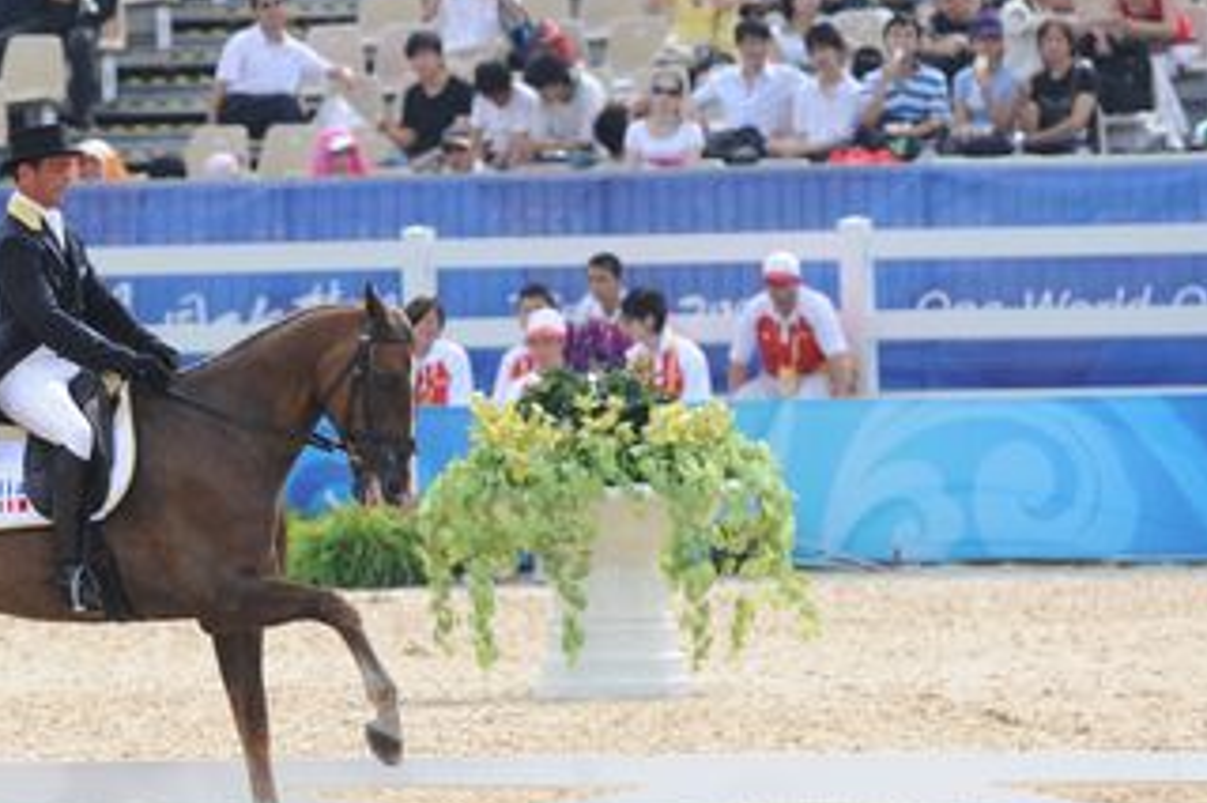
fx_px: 20105
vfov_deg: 2.3
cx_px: 106
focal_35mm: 600
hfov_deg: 3.4
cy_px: 509
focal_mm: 300
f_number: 5
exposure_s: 1/2500
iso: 640
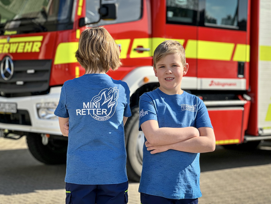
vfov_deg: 19.1
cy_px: 102
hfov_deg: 25.3
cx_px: 136
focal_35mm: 77
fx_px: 603
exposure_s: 1/400
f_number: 2.8
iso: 32
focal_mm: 9
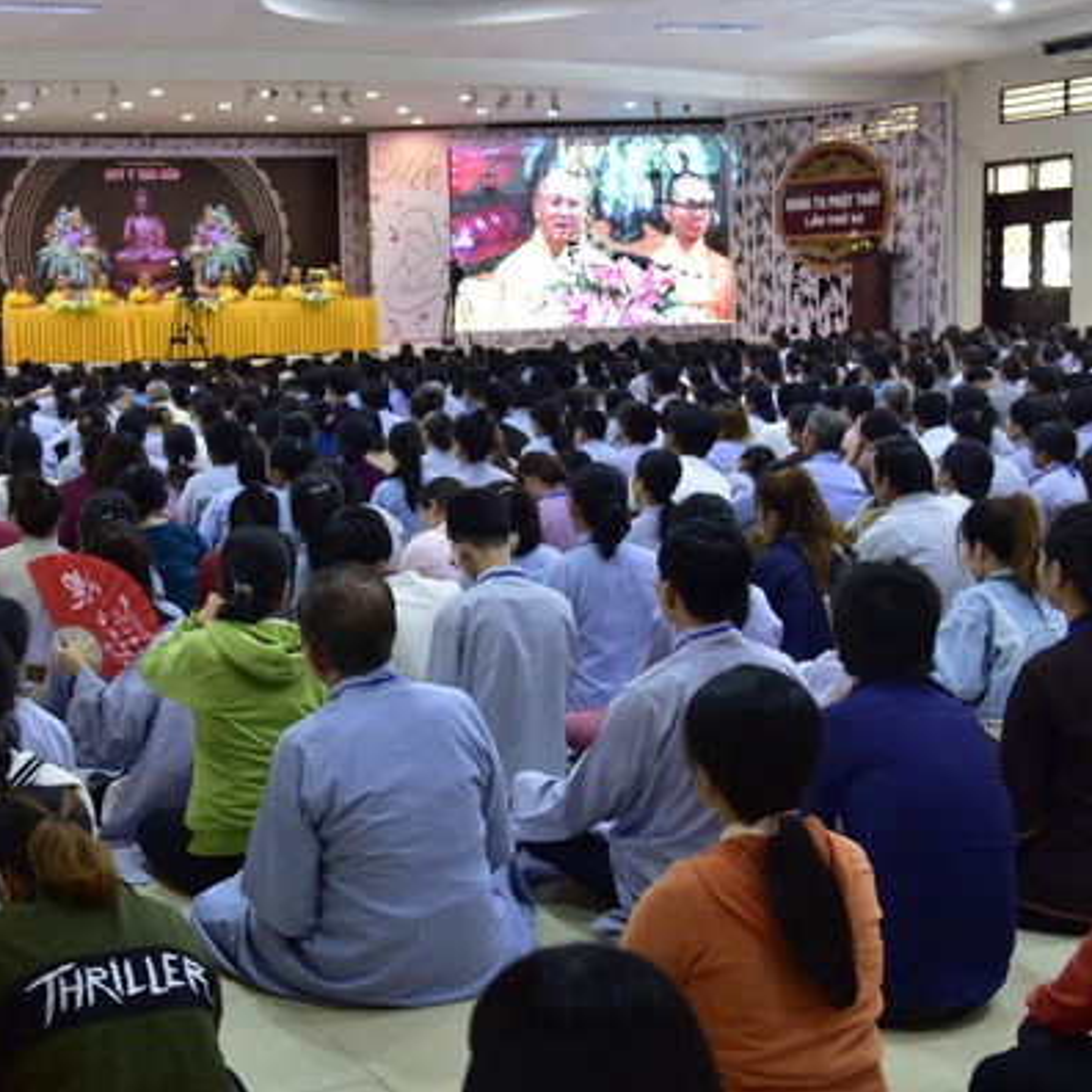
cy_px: 546
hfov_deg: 31.8
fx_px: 1892
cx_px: 314
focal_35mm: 53
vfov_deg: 32.2
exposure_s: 1/40
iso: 1000
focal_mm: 38
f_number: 4.5
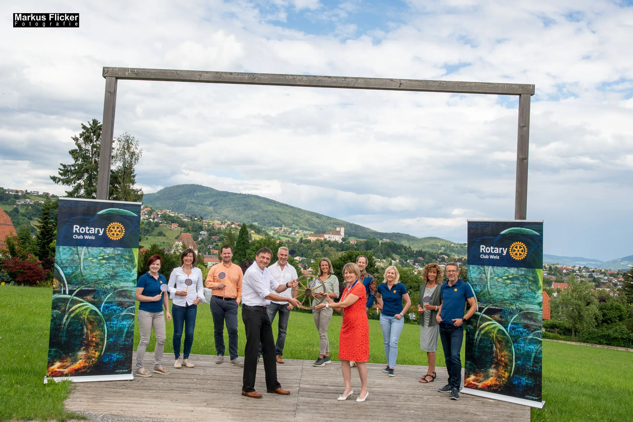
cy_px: 211
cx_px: 316
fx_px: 580
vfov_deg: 40.0
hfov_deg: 57.2
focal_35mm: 33
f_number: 10
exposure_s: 1/250
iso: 200
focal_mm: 22
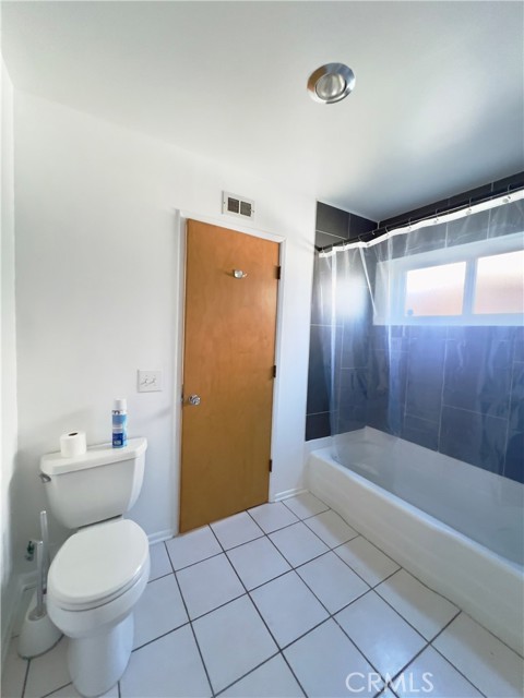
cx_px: 262
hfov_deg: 89.9
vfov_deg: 106.2
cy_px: 349
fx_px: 262
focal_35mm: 13
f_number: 1.8
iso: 250
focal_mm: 1.57
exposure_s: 1/99
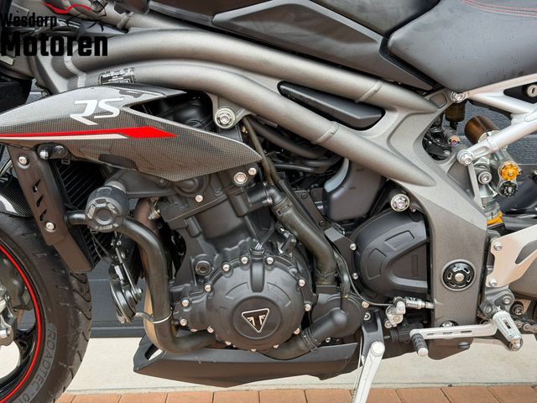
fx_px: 745
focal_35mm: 48
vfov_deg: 30.3
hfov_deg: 39.7
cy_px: 202
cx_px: 268
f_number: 1.78
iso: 64
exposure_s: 1/197
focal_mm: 6.76
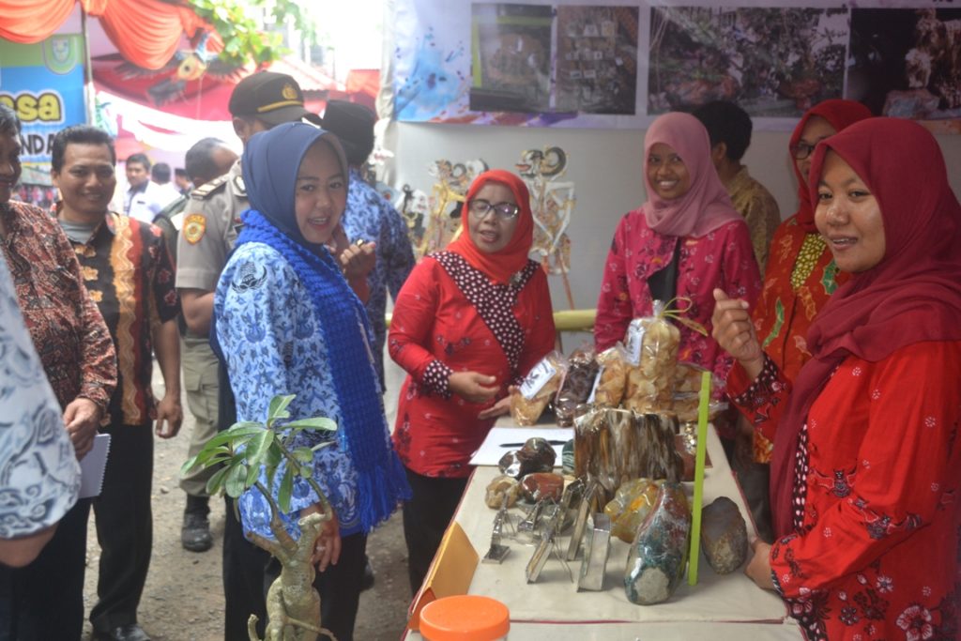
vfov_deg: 34.2
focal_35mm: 39
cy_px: 320
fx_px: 1041
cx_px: 480
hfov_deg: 49.5
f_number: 4
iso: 500
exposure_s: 1/60
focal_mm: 26
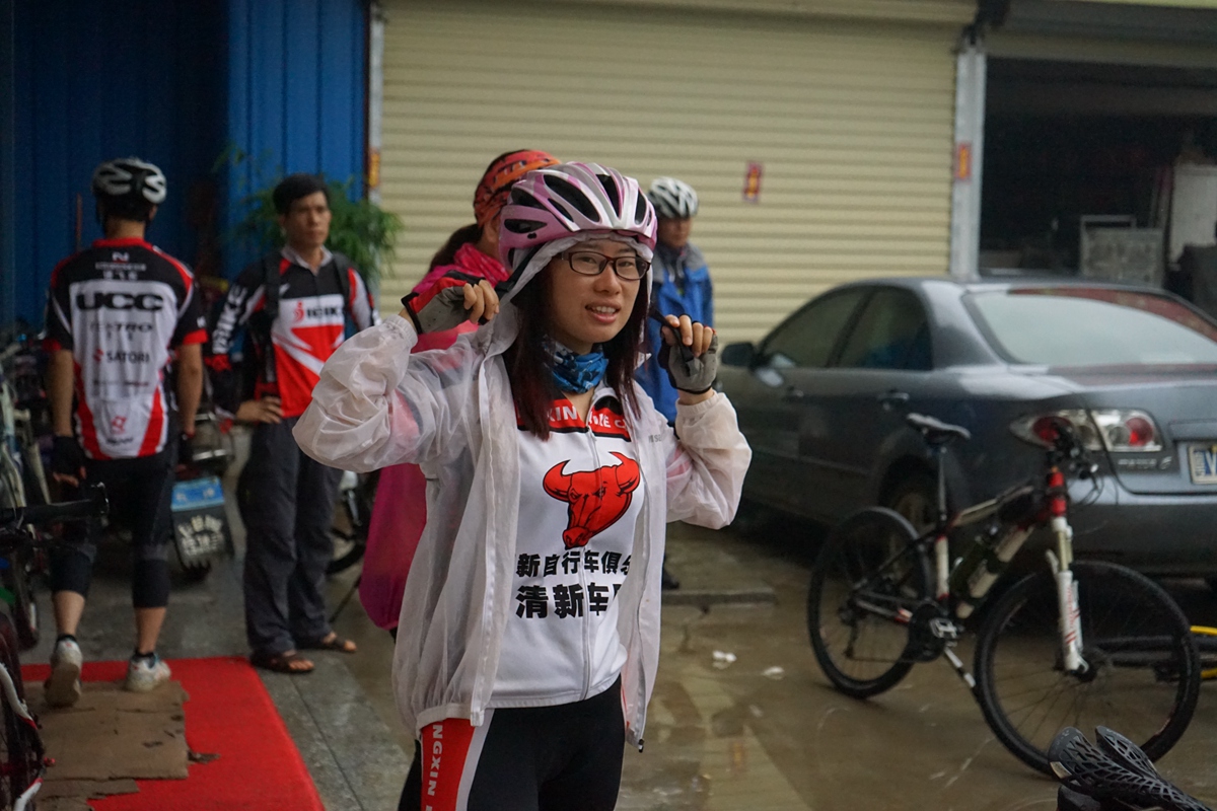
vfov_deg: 27.0
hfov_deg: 39.6
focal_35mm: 50
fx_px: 1690
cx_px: 608
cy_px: 406
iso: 6400
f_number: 4.5
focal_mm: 50
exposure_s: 1/3200
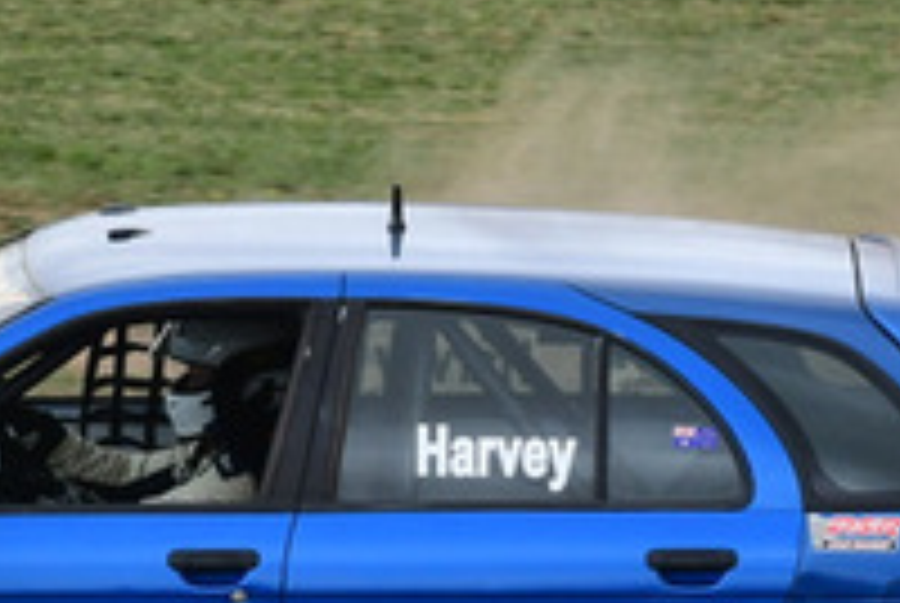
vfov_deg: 1.0
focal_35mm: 1440
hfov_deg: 1.4
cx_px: 58
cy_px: 626
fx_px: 36053
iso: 800
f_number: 11
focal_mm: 240
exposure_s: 1/640
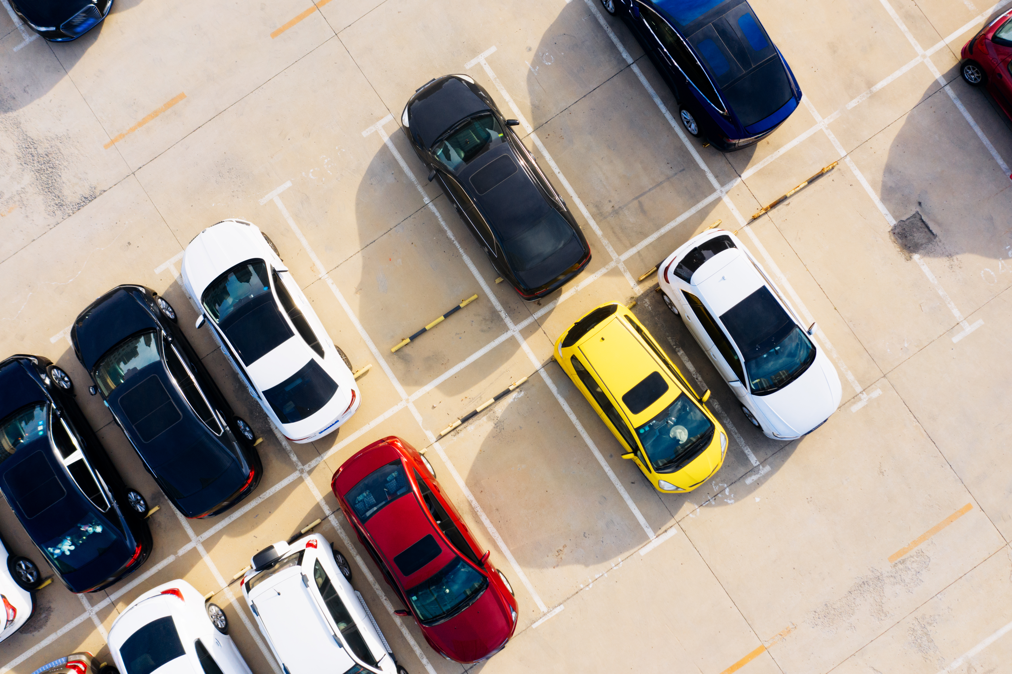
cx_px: 506
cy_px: 337
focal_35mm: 28
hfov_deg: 65.5
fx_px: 787
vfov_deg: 46.4
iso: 100
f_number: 5
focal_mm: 10.26
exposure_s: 1/240
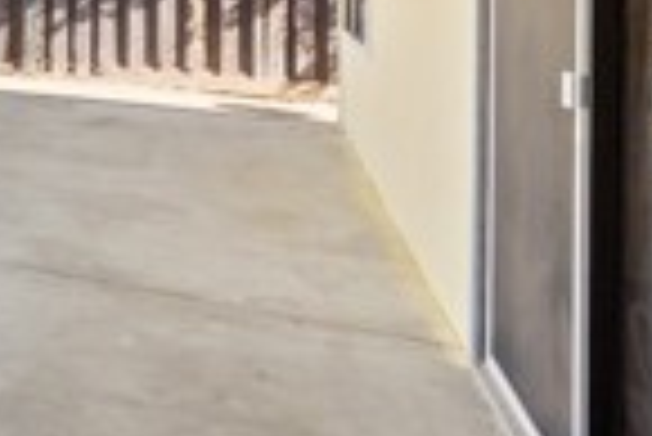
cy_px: -74
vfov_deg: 23.6
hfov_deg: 20.3
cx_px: -612
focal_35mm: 53
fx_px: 961
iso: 100
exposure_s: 1/25
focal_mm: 12
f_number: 9
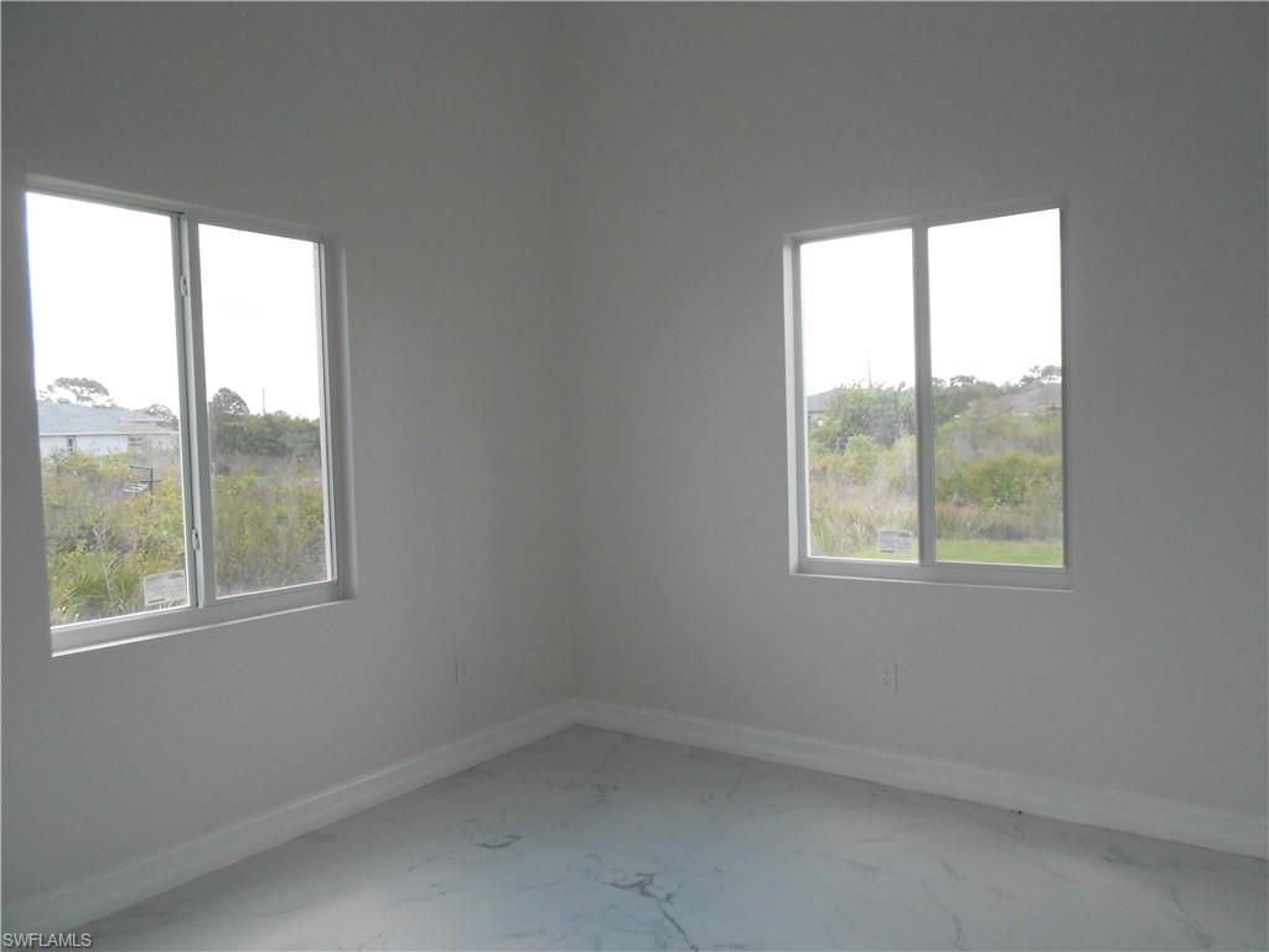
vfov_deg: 53.1
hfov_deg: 67.3
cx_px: 634
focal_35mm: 26
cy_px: 476
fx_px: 953
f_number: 3.5
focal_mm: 4.6
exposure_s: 1/250
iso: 320
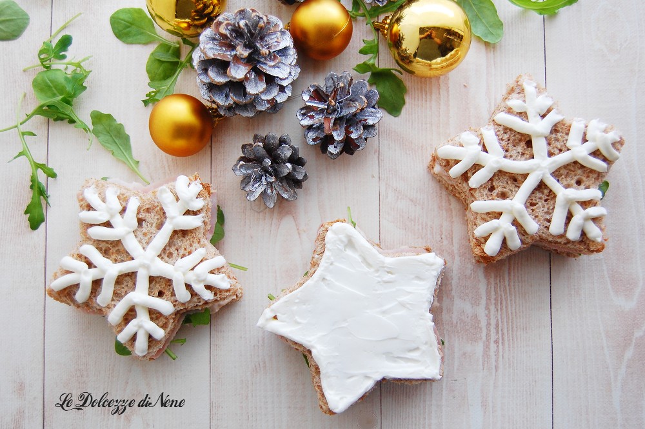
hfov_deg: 46.4
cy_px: 214
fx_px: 752
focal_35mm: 42
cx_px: 322
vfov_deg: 31.8
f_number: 4.5
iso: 400
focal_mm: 28
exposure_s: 1/60
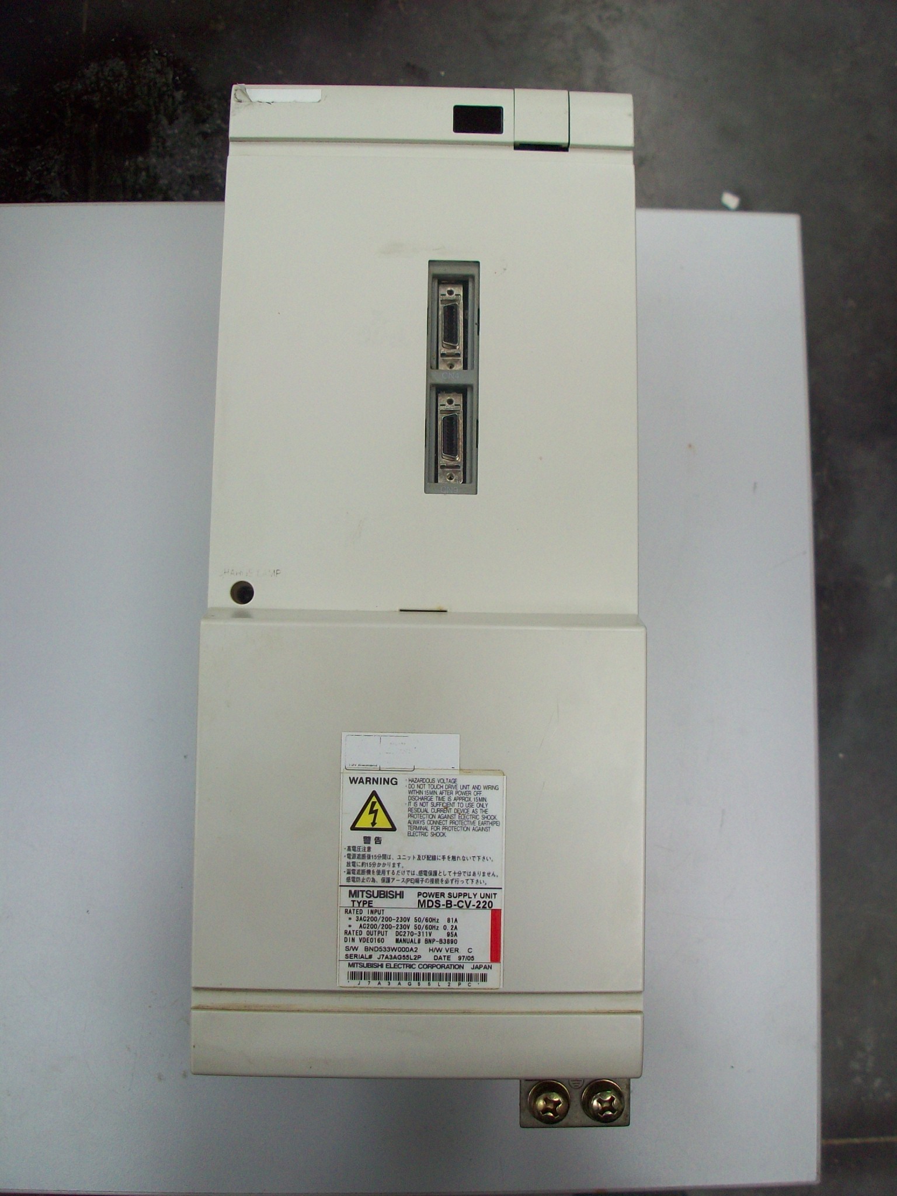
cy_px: 598
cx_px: 448
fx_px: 1175
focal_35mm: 34
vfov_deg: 54.0
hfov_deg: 41.8
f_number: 2.8
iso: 102
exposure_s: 1/64
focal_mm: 5.7
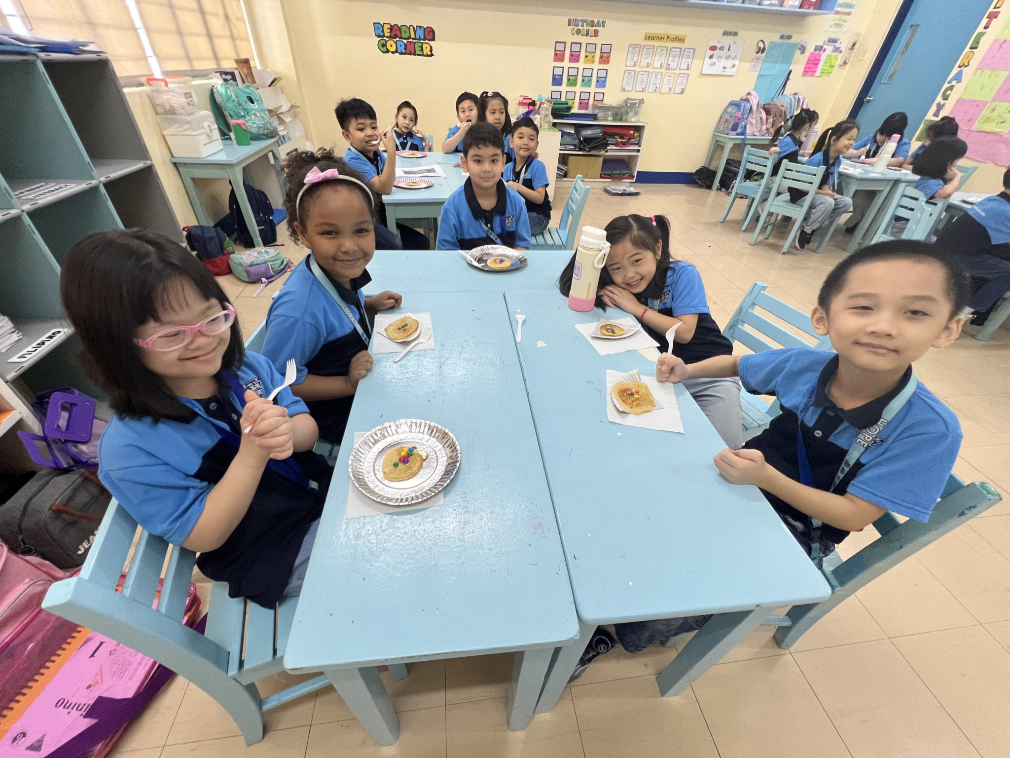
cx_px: 505
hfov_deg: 106.2
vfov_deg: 89.9
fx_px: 379
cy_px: 379
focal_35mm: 13
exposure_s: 1/60
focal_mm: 1.57
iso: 200
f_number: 1.8
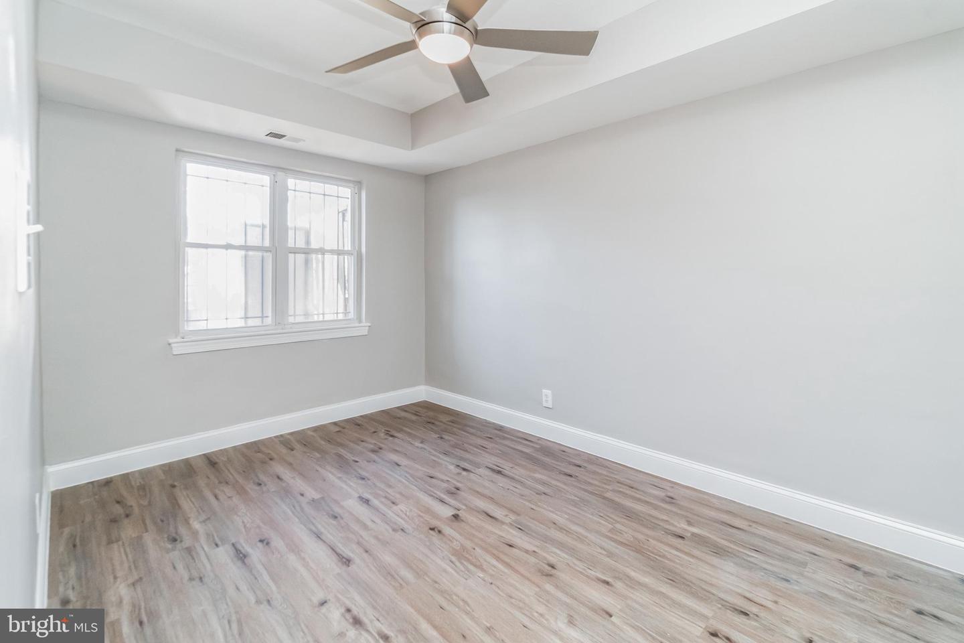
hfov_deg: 100.4
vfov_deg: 77.3
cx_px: 482
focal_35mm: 15
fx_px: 402
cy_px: 322
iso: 1250
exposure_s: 1/30
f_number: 9
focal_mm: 10
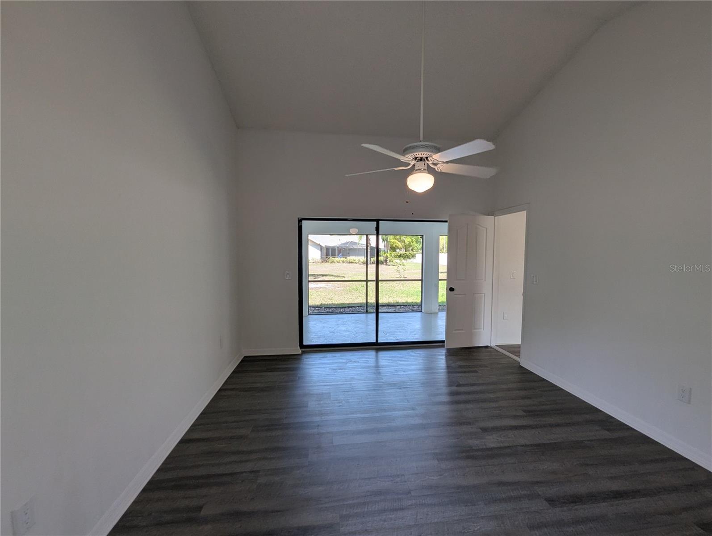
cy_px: 268
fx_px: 268
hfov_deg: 106.1
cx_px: 356
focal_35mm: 13
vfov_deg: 90.1
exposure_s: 1/183
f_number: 2.2
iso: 47
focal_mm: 1.95
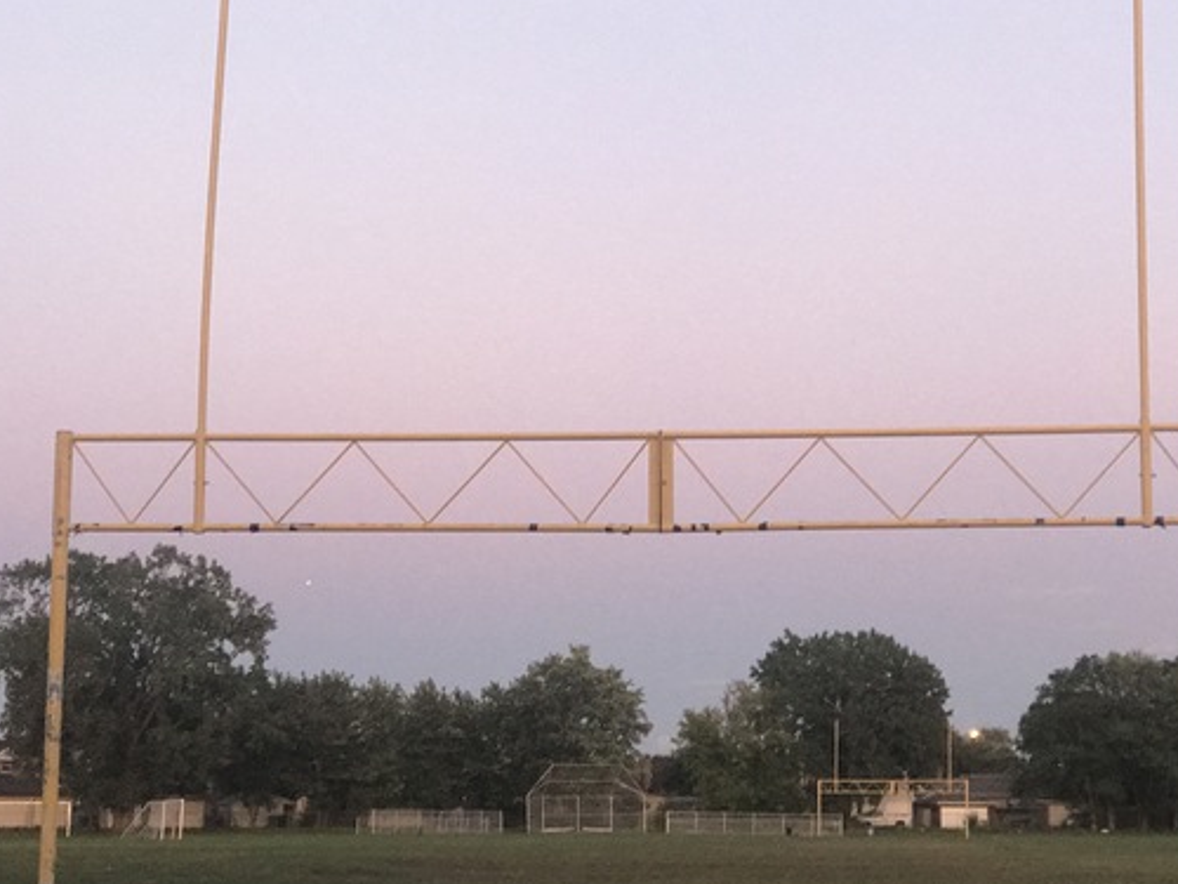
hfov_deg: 26.6
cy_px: 504
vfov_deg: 20.2
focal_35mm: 73
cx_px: 686
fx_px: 2484
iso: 250
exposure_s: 1/60
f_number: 2.8
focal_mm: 6.6
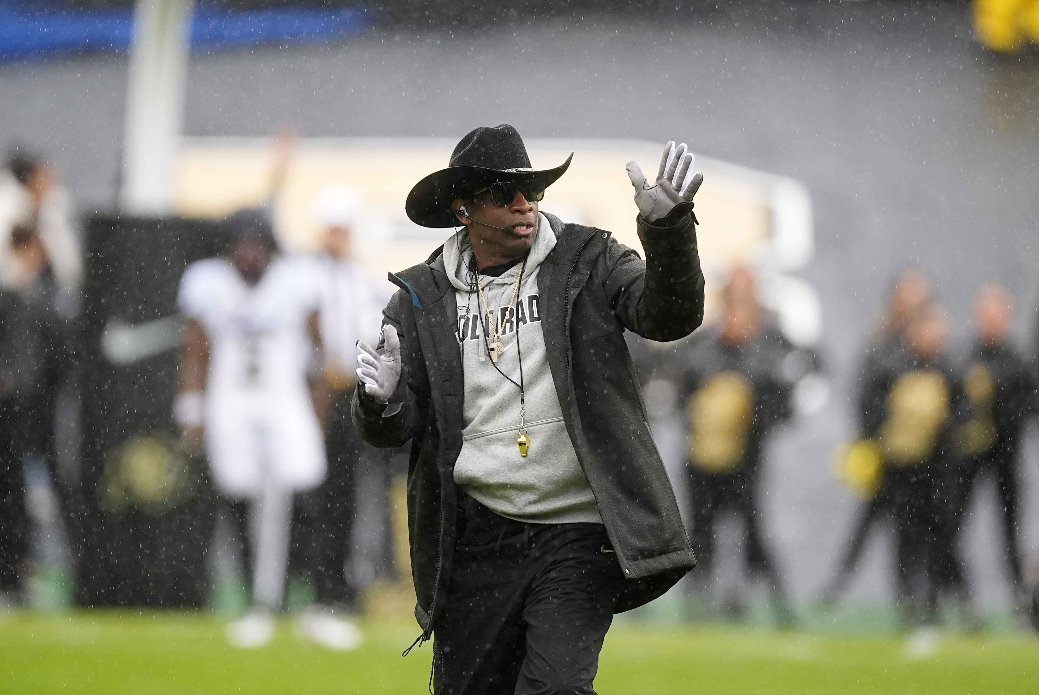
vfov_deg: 1.5
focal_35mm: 900
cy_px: 348
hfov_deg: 2.3
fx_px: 25997
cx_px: 520
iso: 1250
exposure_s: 1/1250
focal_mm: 600
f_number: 4
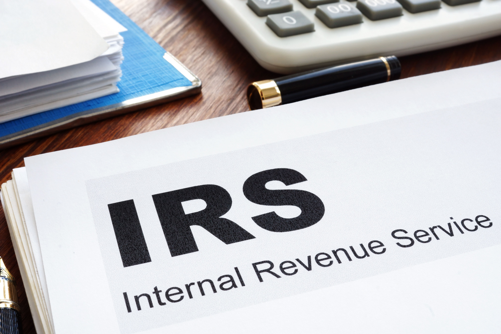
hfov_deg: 43.6
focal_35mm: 45
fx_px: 626
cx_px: 250
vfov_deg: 29.9
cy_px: 167
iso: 200
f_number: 20
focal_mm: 30
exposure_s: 1/4
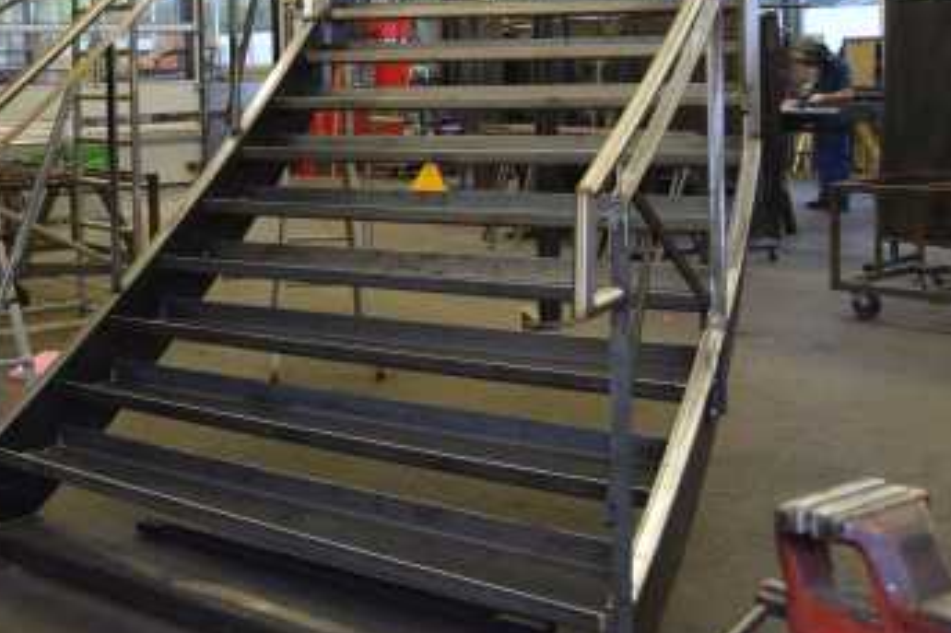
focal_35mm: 55
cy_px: 117
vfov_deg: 24.2
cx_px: 393
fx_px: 1452
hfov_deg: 36.2
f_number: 4
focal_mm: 18
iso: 640
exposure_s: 1/60
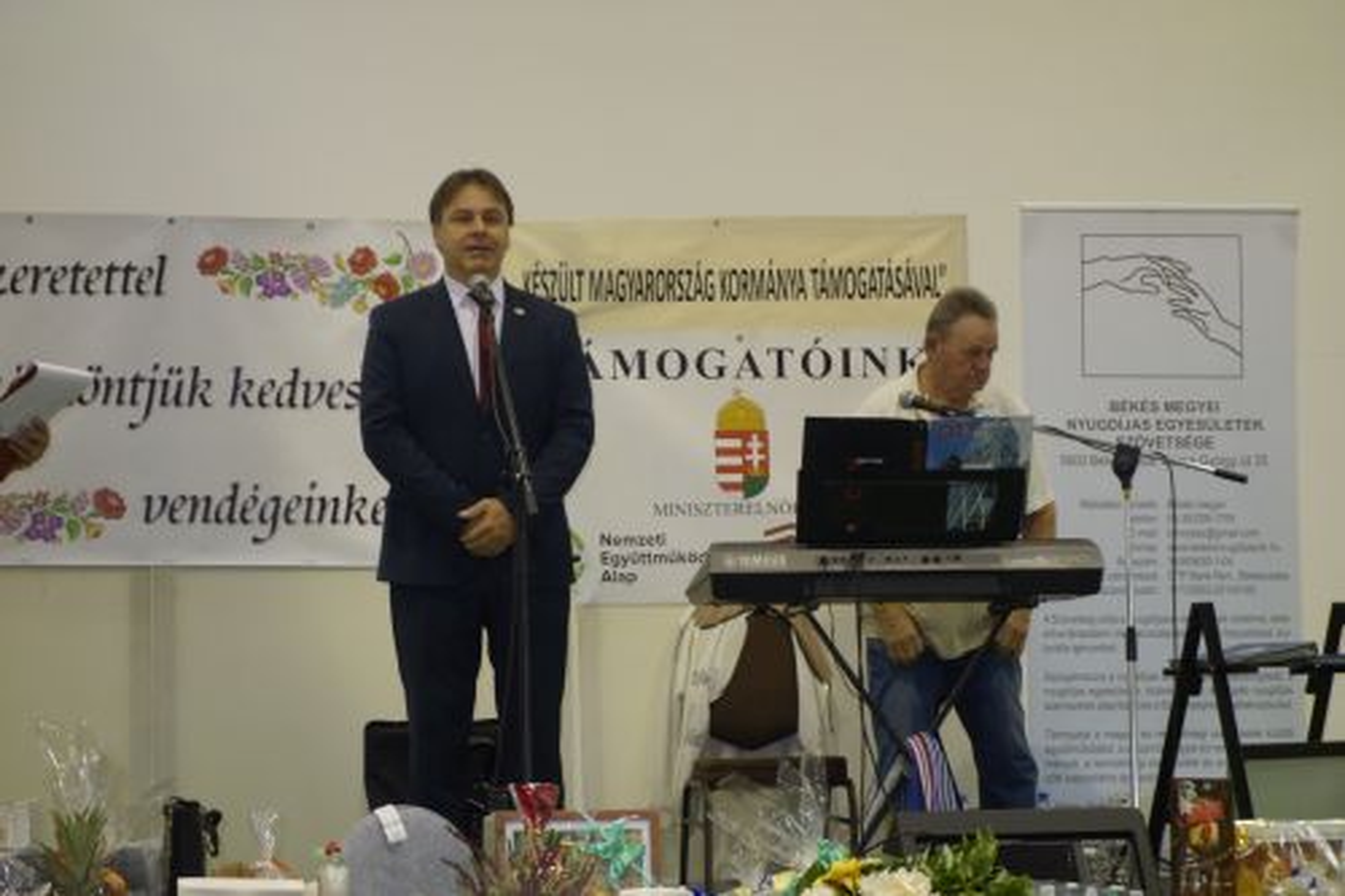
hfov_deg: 20.4
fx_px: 3735
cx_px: 672
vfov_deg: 13.7
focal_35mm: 100
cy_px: 448
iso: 800
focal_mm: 37.1
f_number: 4.9
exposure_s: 1/40
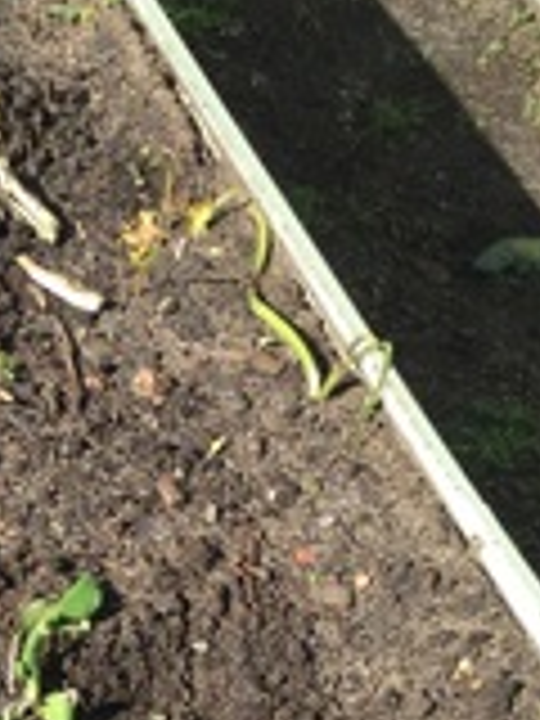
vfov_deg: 20.3
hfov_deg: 15.3
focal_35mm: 93
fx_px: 1934
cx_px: -122
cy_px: 760
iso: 25
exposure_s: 1/586
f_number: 2.4
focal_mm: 3.3
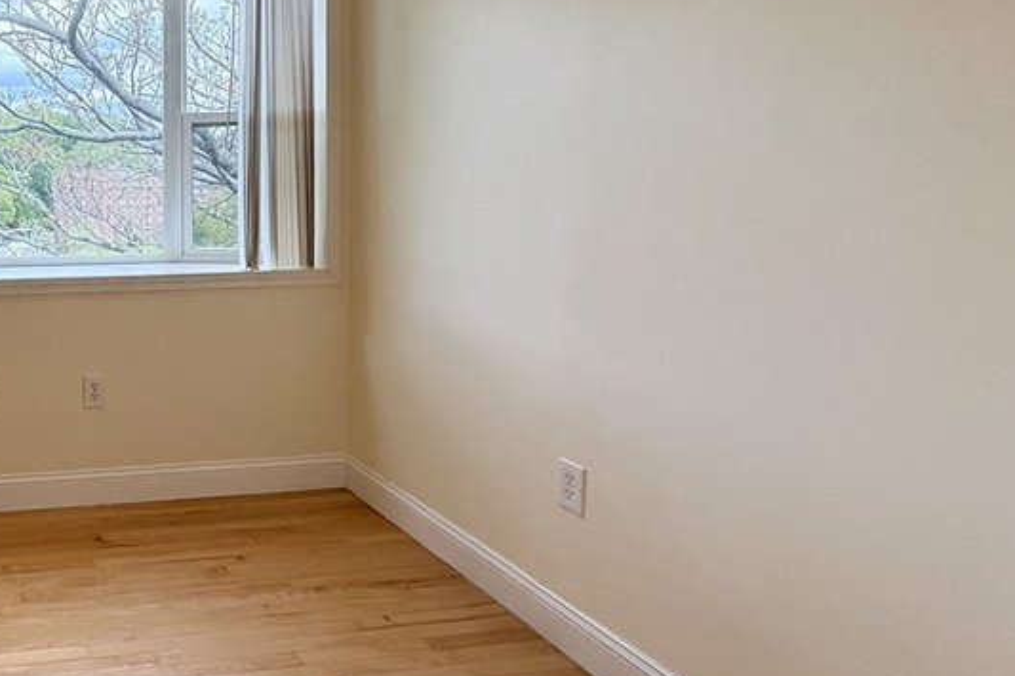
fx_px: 789
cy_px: 213
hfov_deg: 54.9
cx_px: 63
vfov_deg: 45.5
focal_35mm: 28
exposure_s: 1/473
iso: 100
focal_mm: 2.22
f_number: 2.2
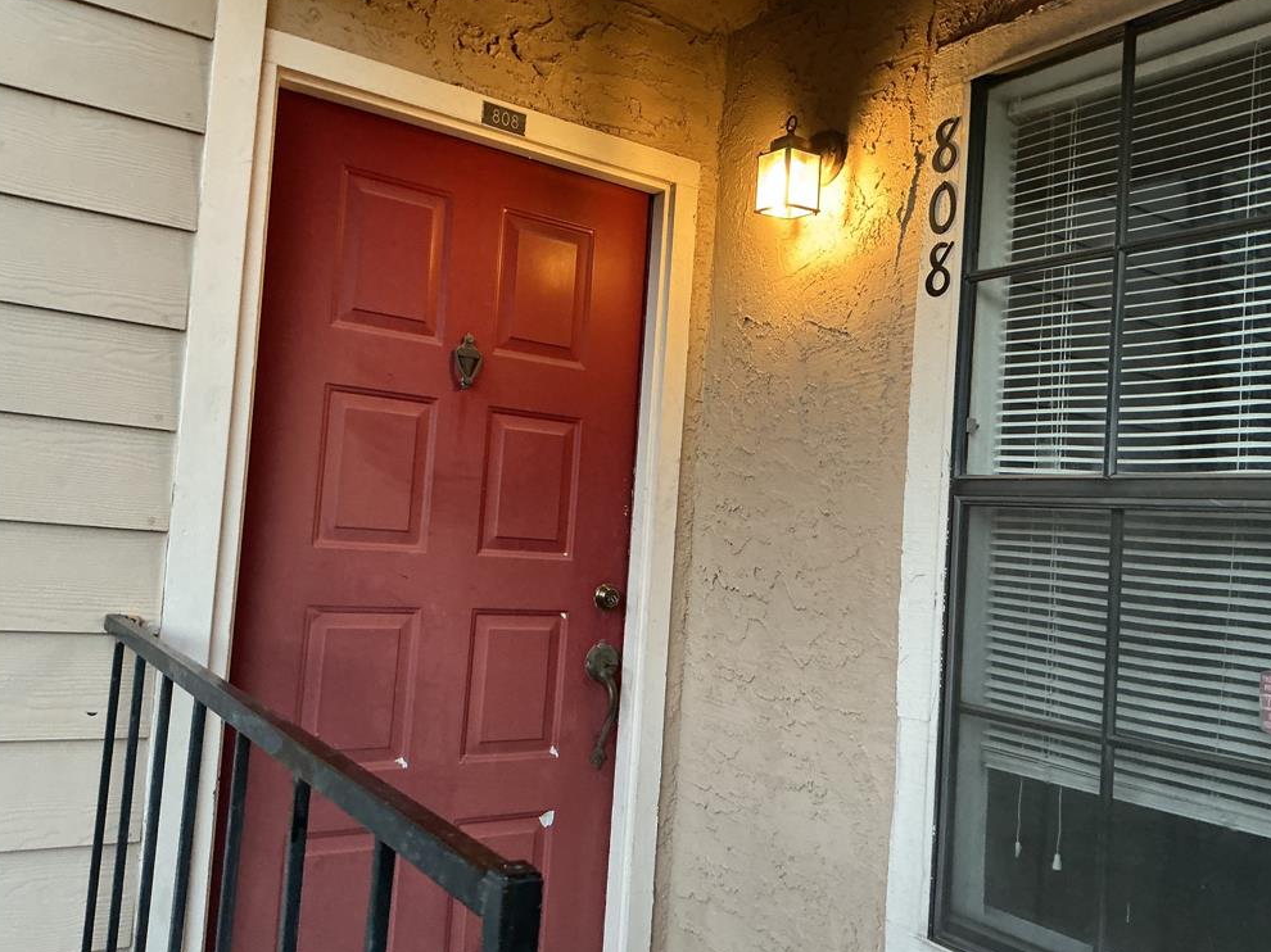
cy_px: 475
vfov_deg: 46.8
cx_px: 642
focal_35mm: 30
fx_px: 1101
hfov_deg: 60.0
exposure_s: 1/40
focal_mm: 3
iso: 200
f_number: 1.8
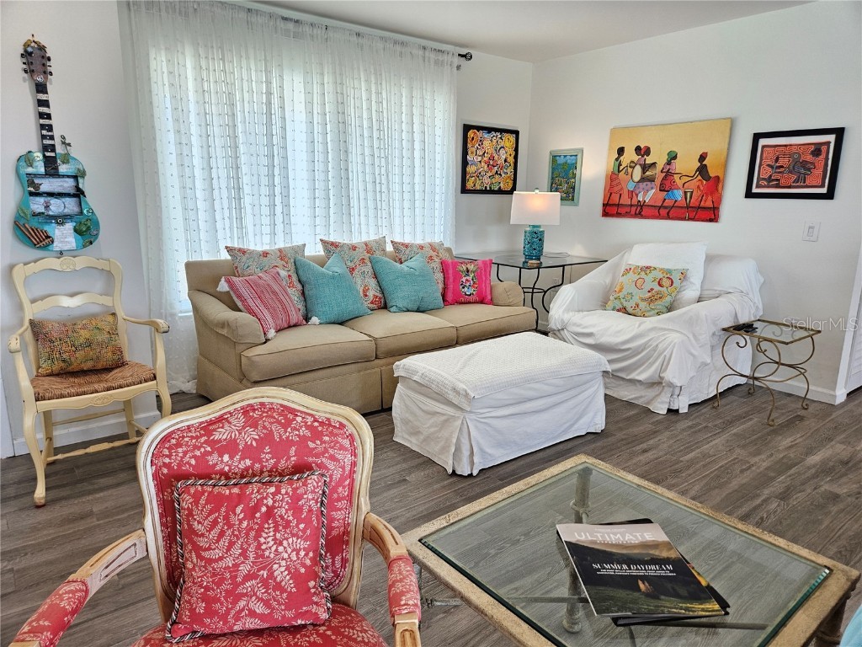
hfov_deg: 73.9
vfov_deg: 58.9
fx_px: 573
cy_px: 324
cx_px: 431
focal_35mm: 23
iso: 125
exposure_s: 1/120
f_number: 1.8
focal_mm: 5.4
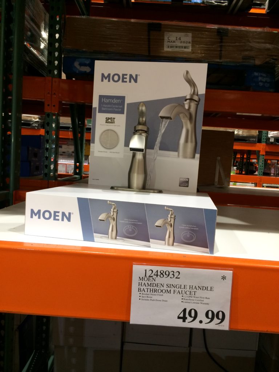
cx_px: 140
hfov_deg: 48.2
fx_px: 312
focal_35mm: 29
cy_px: 186
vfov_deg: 61.7
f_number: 2.2
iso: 80
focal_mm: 4.15
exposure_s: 1/30
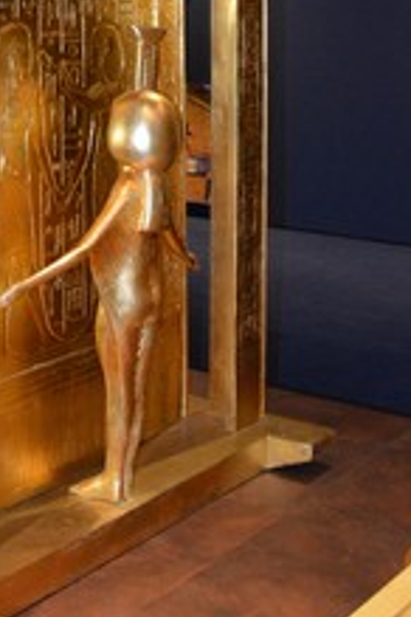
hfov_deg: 17.6
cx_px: -79
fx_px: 1267
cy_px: -45
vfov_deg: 25.5
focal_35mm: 74
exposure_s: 1/60
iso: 3200
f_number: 3.5
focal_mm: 18
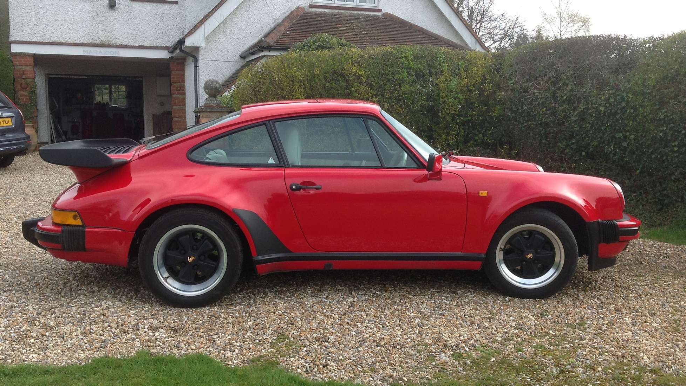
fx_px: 709
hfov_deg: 51.6
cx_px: 345
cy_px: 201
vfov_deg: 30.4
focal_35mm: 39
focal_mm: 4.28
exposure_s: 1/530
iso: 80
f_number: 2.4
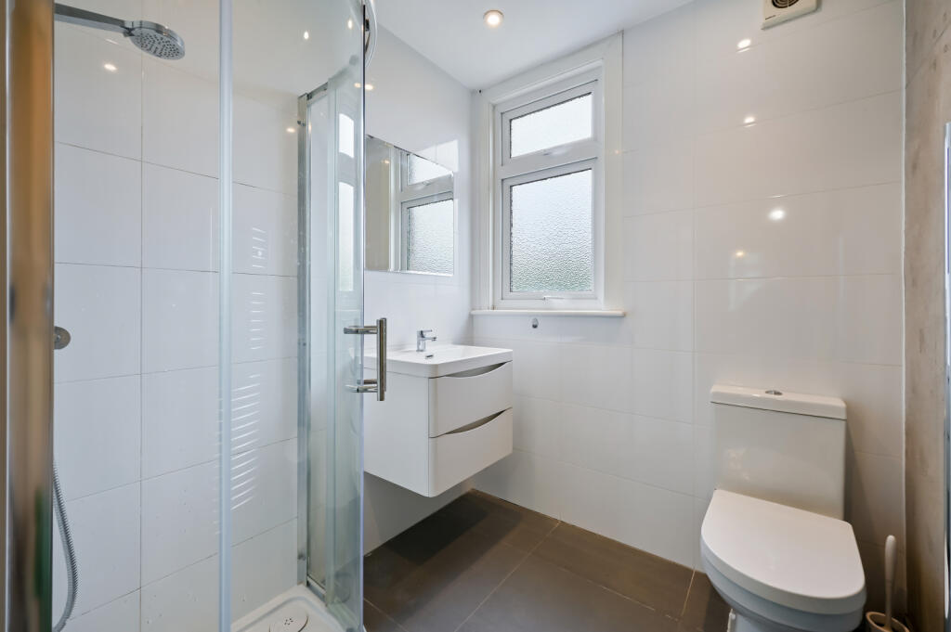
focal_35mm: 14
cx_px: 476
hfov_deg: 104.3
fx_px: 370
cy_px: 316
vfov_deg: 81.1
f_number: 16
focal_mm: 14
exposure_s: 1/3
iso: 200
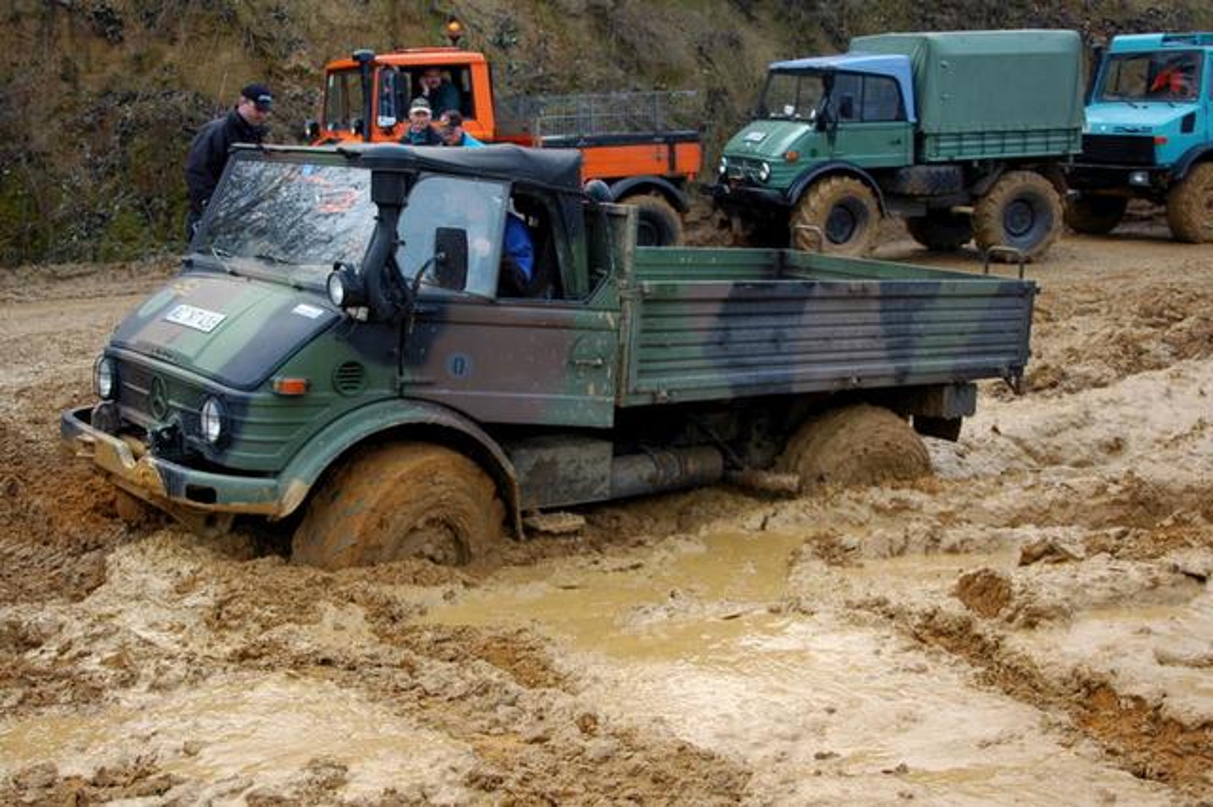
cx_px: 606
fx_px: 1465
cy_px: 404
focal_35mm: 44
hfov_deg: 45.0
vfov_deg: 30.8
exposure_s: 1/80
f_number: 4.5
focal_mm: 29
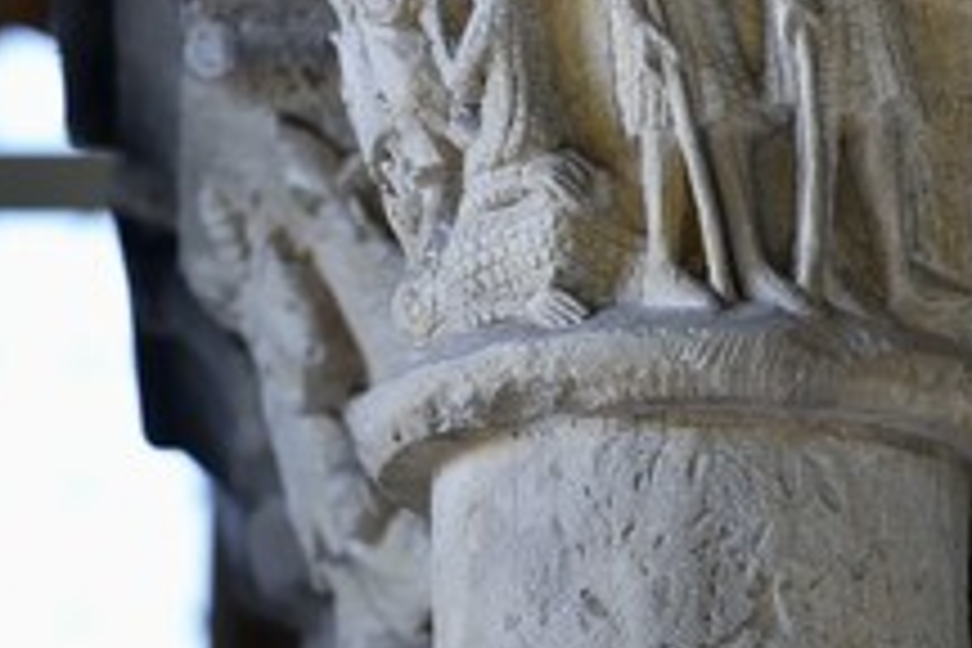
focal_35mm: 321
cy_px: 99
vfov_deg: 4.3
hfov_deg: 6.4
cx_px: 855
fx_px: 8666
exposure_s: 1/125
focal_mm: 165
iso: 1600
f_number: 9
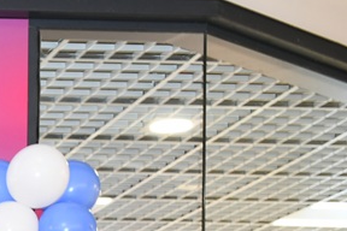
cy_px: 582
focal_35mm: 156
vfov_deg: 8.0
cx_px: -395
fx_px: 1504
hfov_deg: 11.5
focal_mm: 29
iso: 640
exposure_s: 1/30
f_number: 4.5
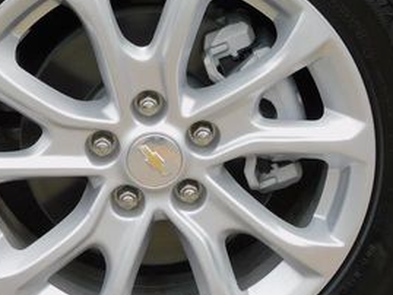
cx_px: 120
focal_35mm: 119
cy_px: 130
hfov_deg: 16.5
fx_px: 1352
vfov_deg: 12.5
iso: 125
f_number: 4
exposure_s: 1/250
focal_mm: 9
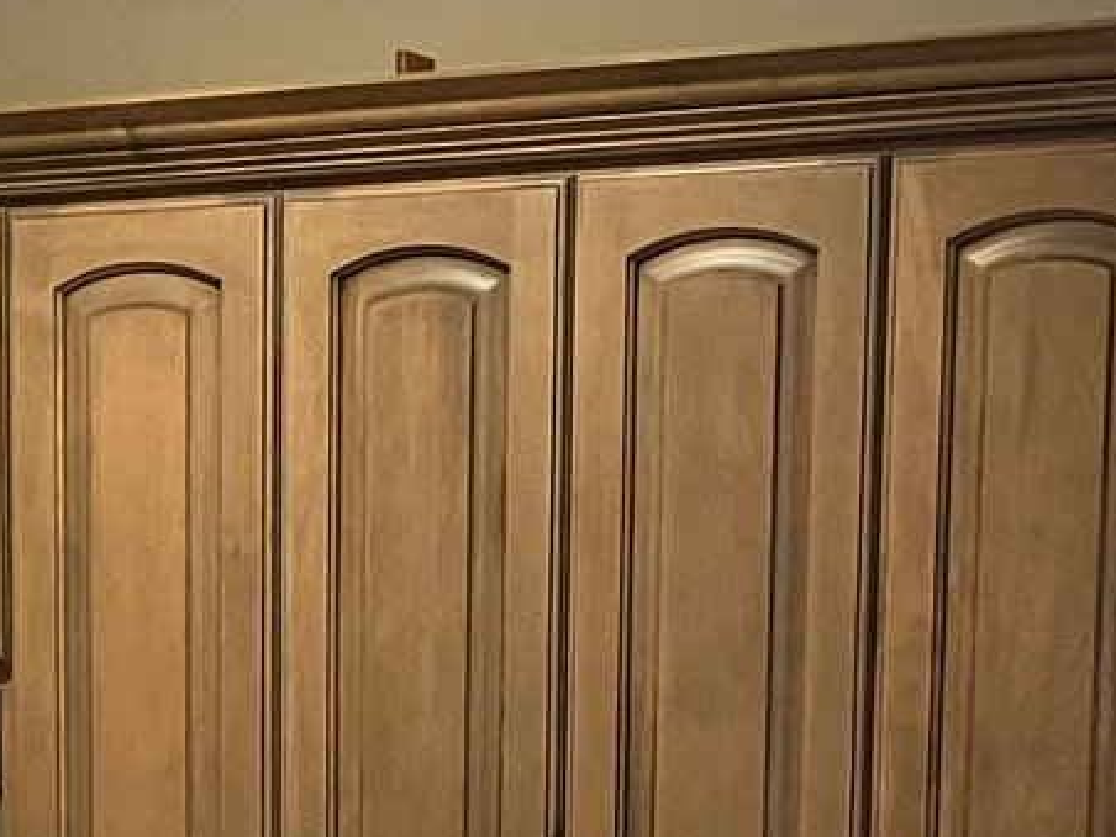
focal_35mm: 127
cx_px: 580
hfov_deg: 15.5
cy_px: 1580
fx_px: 4094
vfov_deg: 10.8
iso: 320
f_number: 1.8
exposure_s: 1/60
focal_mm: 3.99
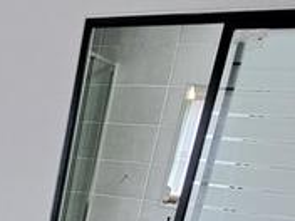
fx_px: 503
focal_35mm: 59
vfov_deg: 20.8
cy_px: 340
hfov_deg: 26.2
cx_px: -119
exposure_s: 1/50
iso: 160
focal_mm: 1.74
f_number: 2.2
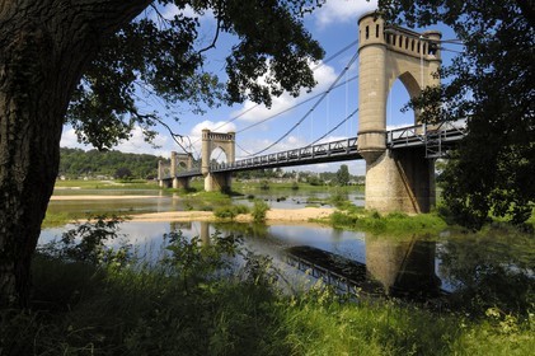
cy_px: 178
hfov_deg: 90.0
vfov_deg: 67.3
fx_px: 267
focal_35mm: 18
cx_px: 268
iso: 100
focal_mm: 12
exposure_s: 1/80
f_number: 13
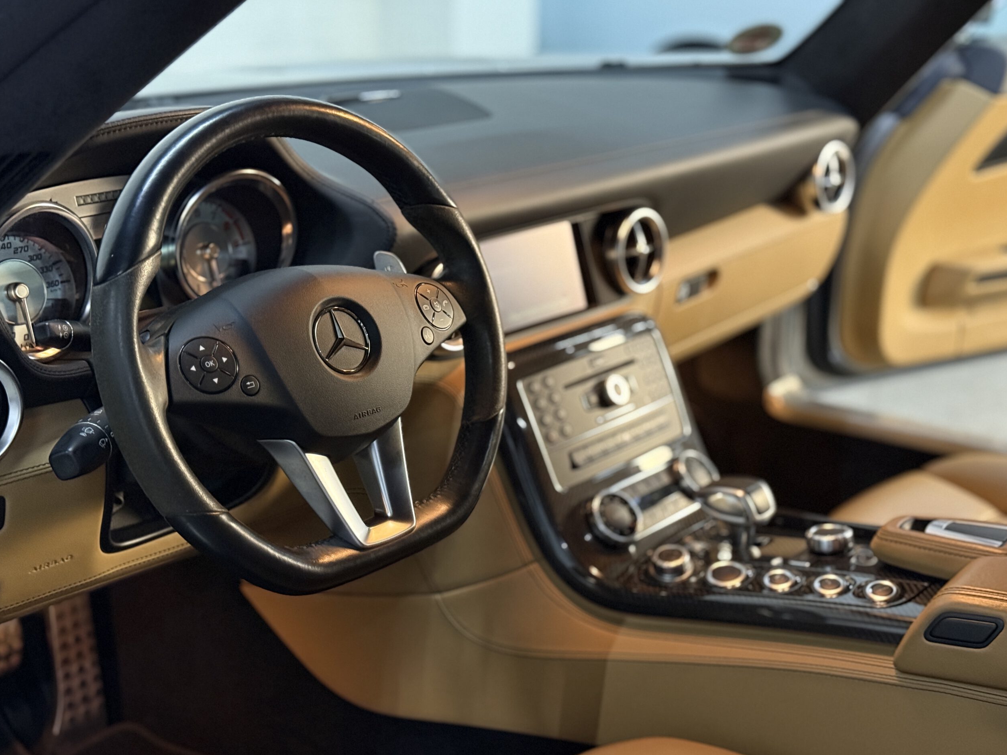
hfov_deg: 38.9
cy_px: 384
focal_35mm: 49
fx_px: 1425
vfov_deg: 29.7
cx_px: 498
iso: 640
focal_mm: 6.76
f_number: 1.78
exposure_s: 1/25
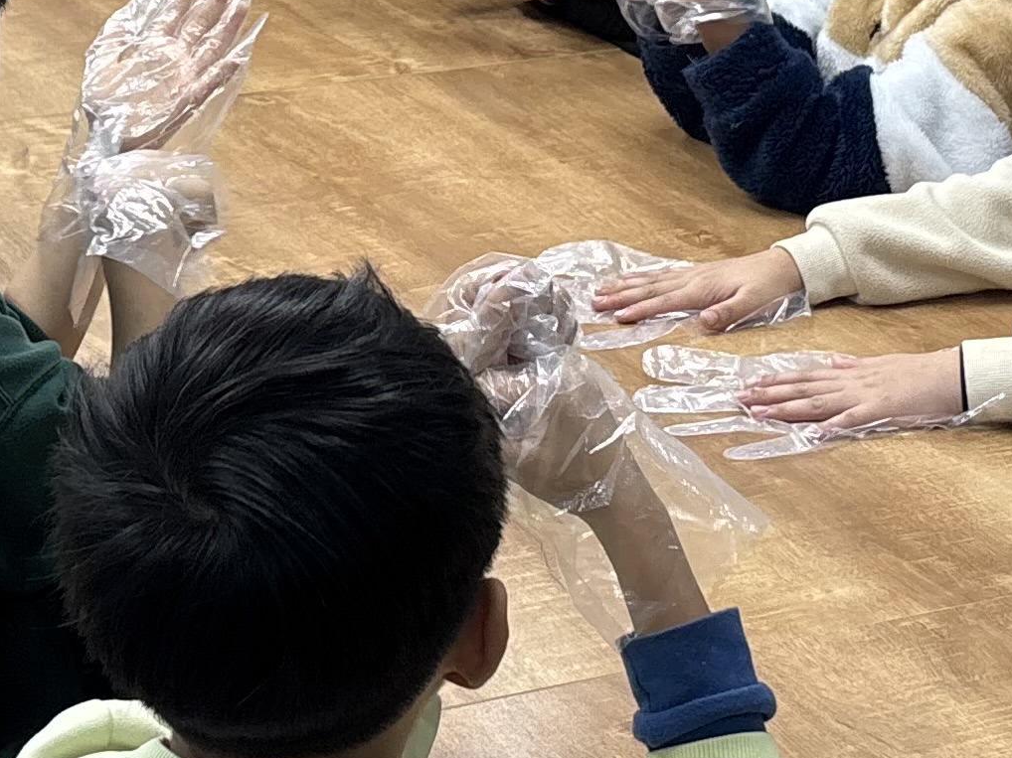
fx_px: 3010
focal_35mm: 103
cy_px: 105
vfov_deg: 14.2
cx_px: 348
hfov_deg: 19.0
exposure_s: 1/120
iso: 125
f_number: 1.6
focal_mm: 5.96
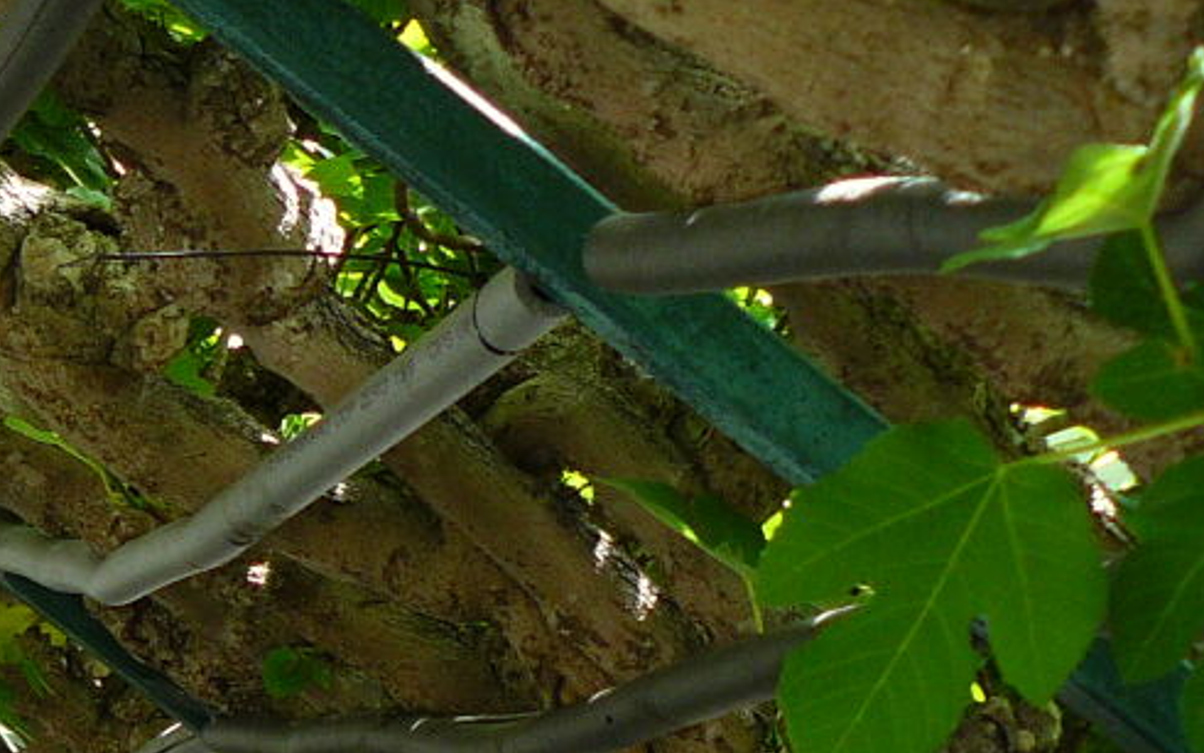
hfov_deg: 17.7
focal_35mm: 112
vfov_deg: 11.3
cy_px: 1082
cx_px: -248
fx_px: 3675
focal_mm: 6
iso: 100
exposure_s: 1/100
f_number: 2.8
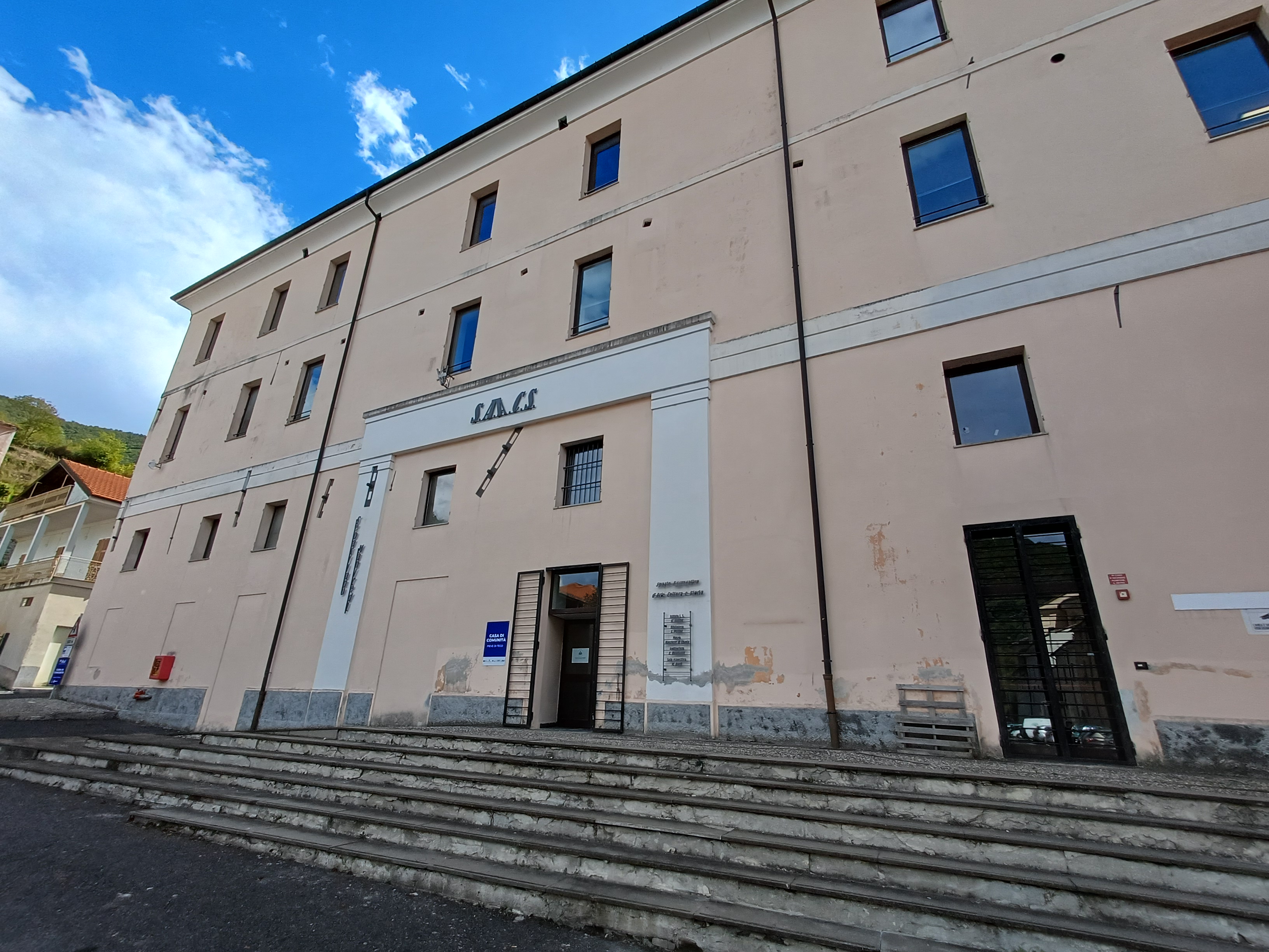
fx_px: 587
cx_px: 634
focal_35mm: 16
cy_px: 476
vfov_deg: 78.1
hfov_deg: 94.5
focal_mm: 1.64
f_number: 2.2
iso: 40
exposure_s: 1/1220
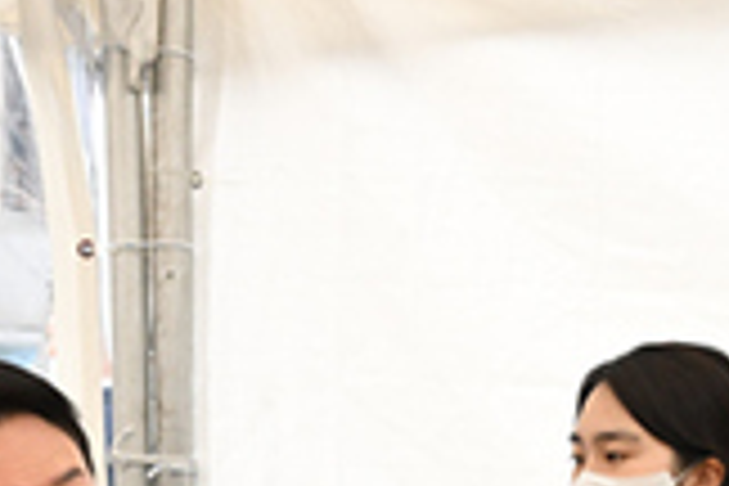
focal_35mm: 95
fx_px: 1924
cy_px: 880
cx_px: 536
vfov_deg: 13.0
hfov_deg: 21.3
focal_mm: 24
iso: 1250
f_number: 3.2
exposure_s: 1/1600
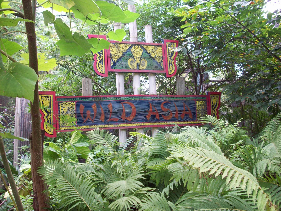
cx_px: 140
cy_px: 106
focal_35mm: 37
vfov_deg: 38.7
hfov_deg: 50.1
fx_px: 300
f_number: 2.8
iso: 80
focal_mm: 6.2
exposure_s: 1/46
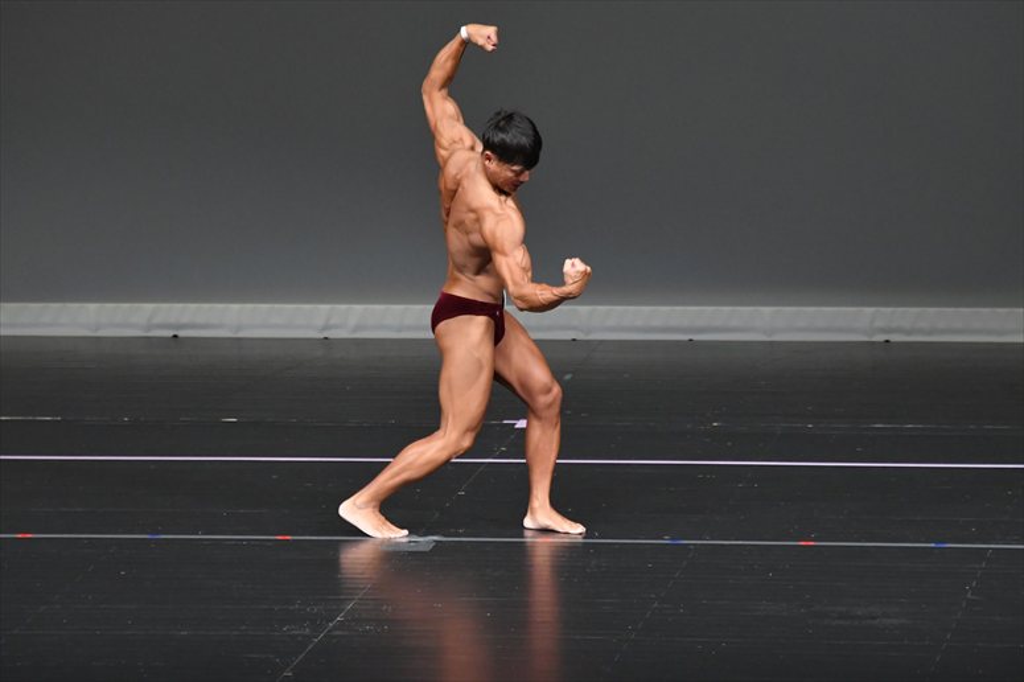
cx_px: 512
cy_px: 341
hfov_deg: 6.9
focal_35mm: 300
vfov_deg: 4.6
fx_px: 8529
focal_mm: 200
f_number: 5.6
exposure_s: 1/400
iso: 4000
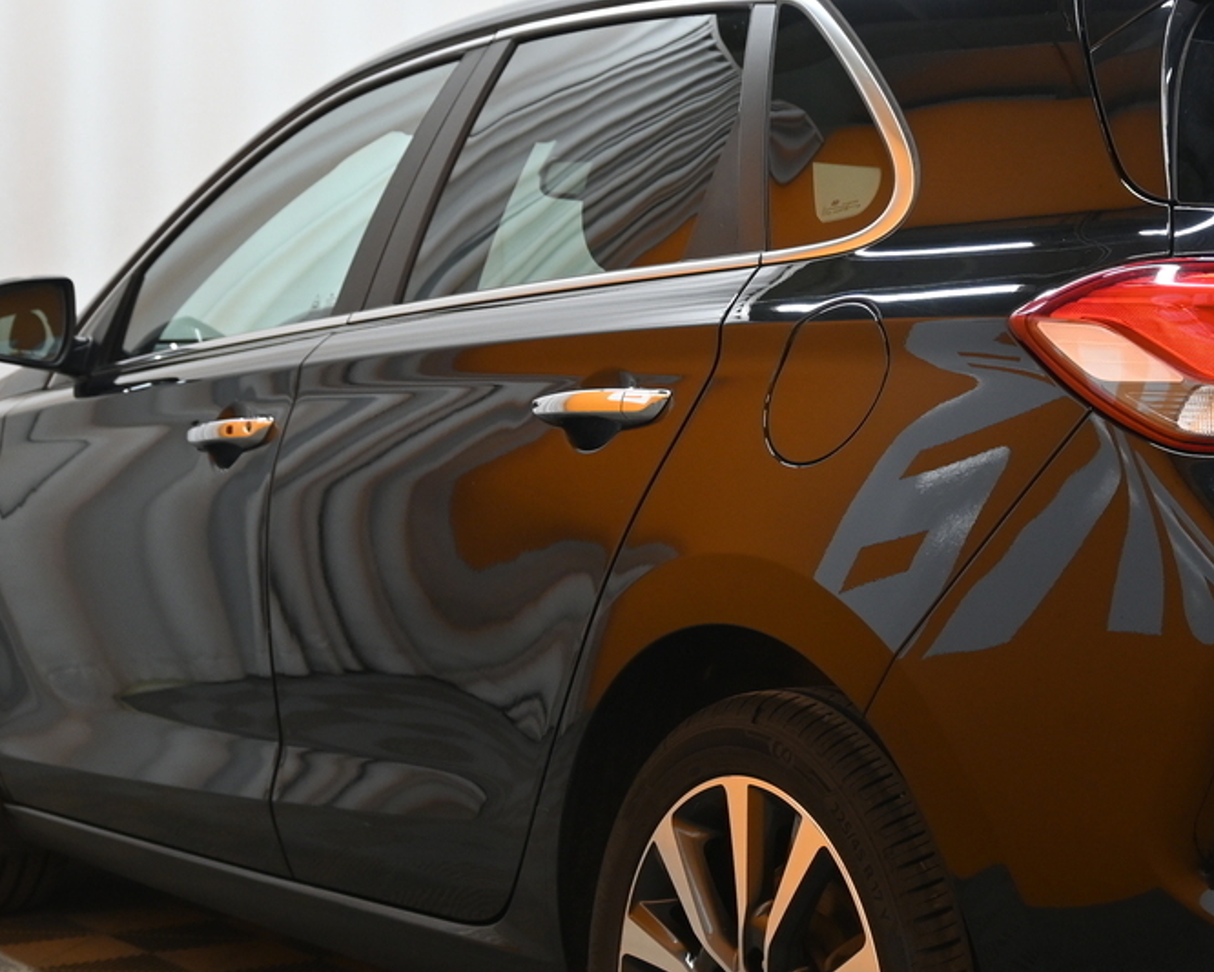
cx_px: 1039
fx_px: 2644
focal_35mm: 74
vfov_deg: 20.8
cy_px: 450
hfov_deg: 25.2
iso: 320
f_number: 4
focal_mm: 21.5
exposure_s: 1/30
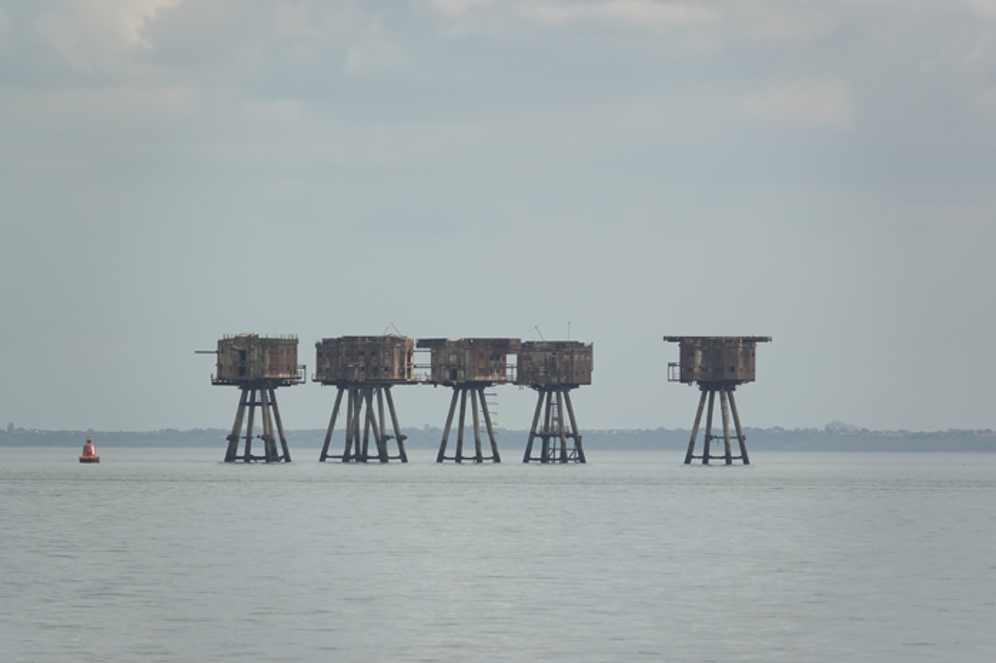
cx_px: 498
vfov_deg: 2.9
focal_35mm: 469
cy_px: 332
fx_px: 12972
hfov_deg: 4.4
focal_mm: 171.89
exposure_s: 1/1000
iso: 100
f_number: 5
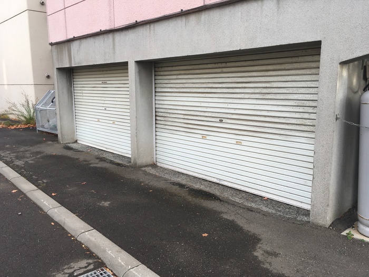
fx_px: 309
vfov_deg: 48.2
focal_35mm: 29
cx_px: 184
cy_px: 138
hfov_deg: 61.7
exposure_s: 1/145
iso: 25
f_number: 2.2
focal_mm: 4.15
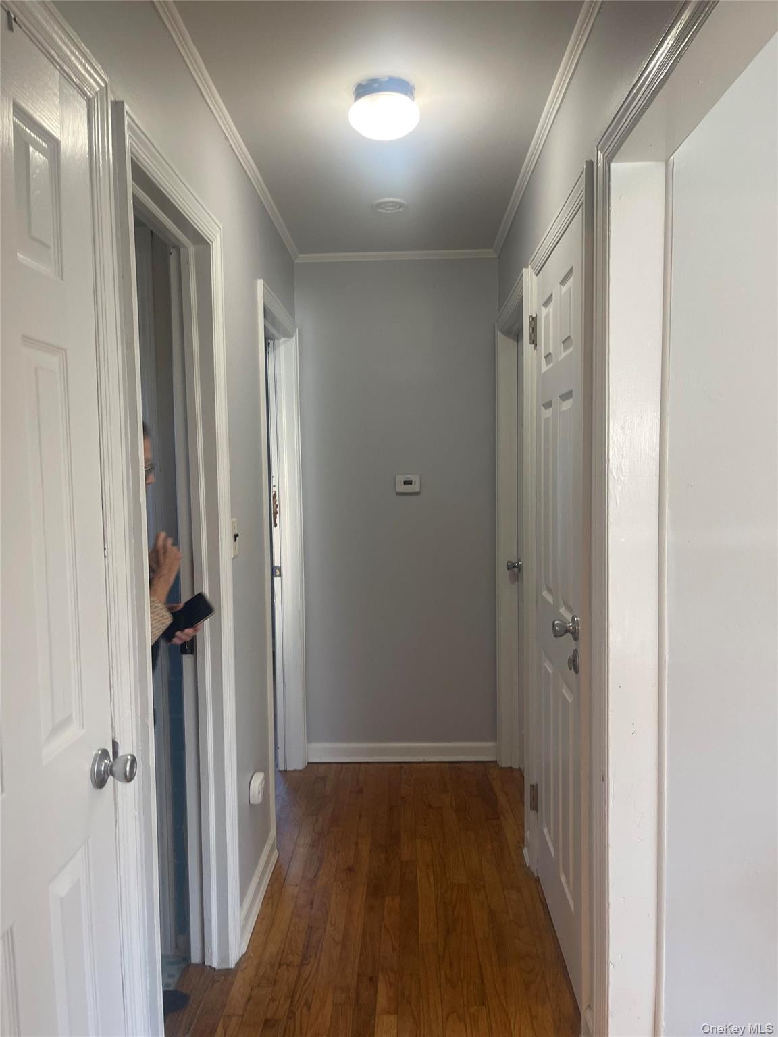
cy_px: 518
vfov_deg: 69.4
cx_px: 389
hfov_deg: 54.9
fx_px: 749
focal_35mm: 25
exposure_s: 1/60
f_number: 1.6
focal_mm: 5.1
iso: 80
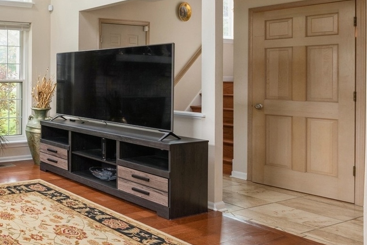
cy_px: 75
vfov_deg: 39.3
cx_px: -99
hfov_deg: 37.8
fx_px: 336
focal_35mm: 33
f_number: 9
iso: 200
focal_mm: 13
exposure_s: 1/5
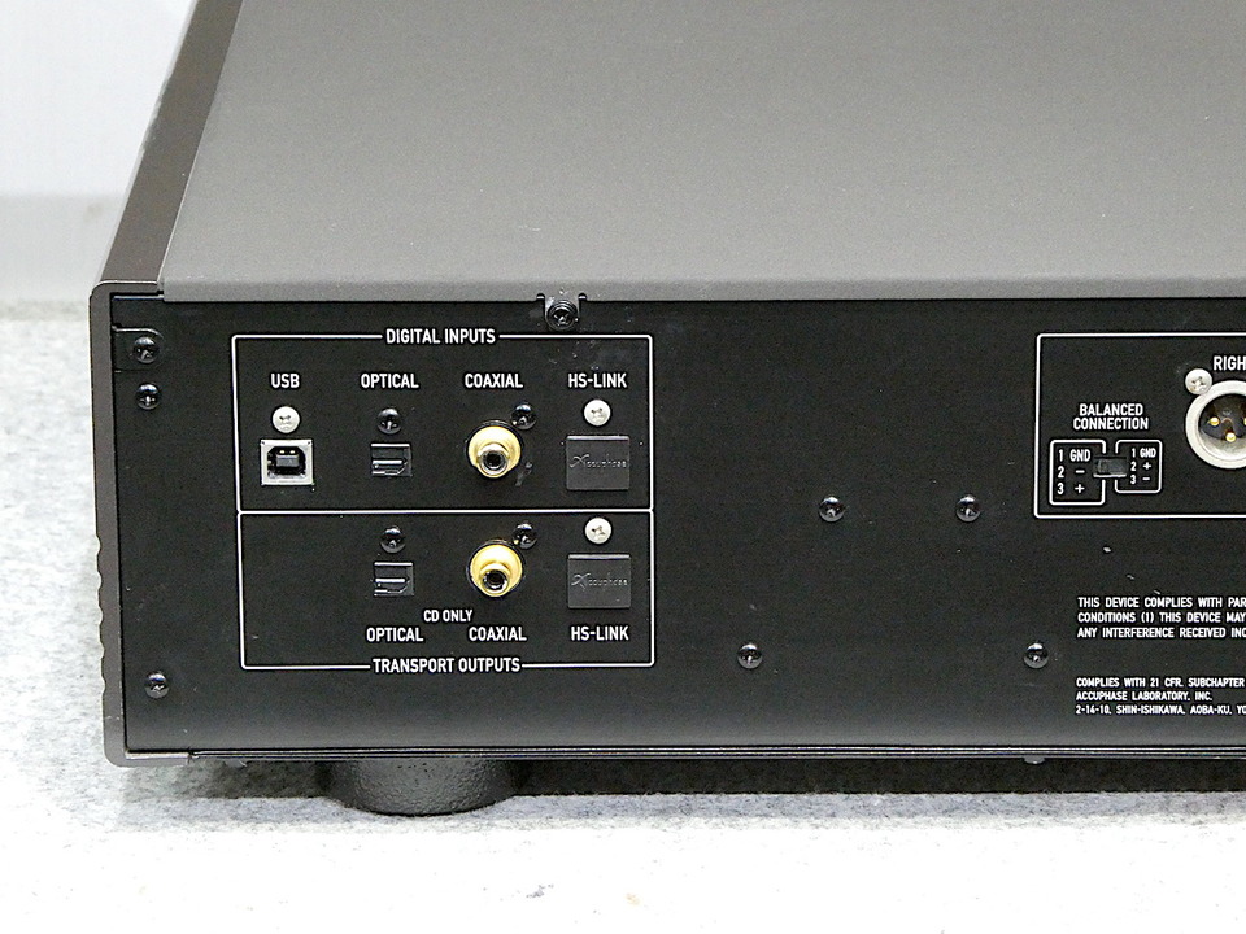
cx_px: 623
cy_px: 467
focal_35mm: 151
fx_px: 5435
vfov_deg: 9.8
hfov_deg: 13.1
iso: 1600
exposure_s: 1/15
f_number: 5.4
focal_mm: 27.1
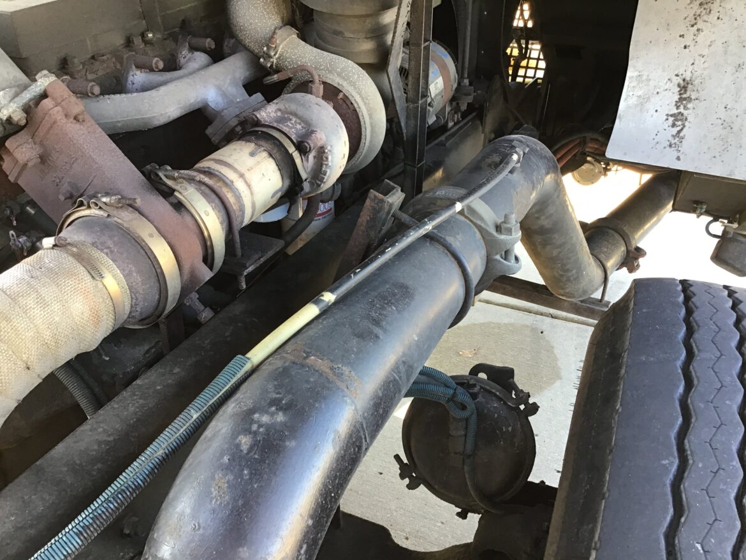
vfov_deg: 45.5
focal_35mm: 31
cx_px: 373
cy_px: 280
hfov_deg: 58.3
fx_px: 668
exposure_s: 1/30
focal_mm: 3.3
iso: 32
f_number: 2.4
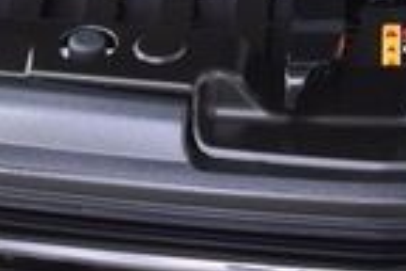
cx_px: 352
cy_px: -253
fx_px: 1804
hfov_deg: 12.8
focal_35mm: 160
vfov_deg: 8.2
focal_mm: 24
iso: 1600
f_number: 5.6
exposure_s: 1/15
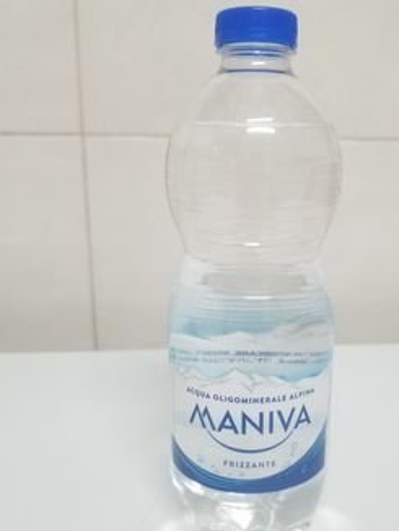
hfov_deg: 41.5
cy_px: 306
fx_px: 522
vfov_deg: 53.7
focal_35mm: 34
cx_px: 249
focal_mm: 4.3
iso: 250
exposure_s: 1/33
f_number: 1.7
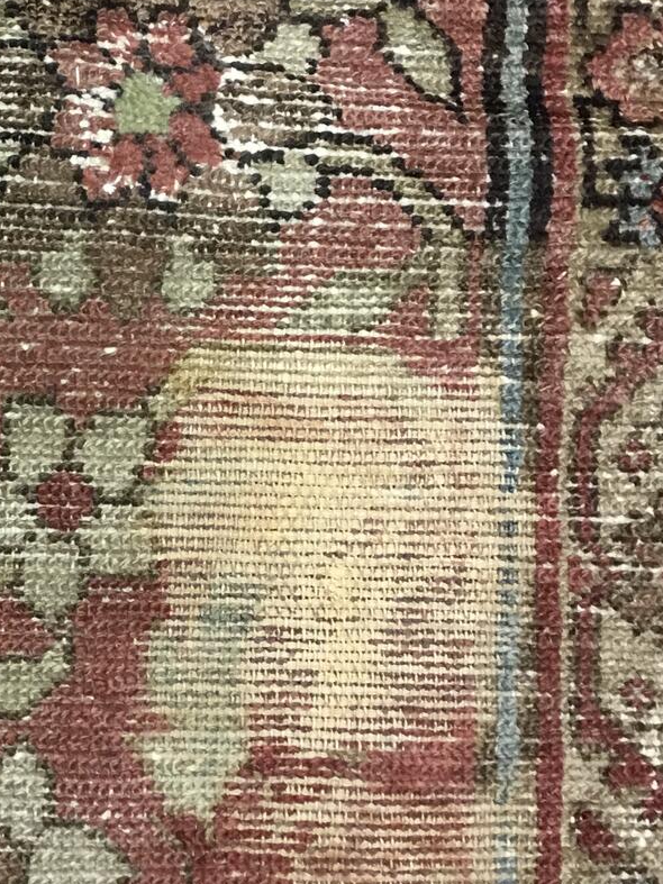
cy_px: 331
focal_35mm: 63
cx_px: 34
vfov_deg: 30.6
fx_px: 1609
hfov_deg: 22.6
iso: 125
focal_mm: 3.3
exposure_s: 1/33
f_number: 2.4
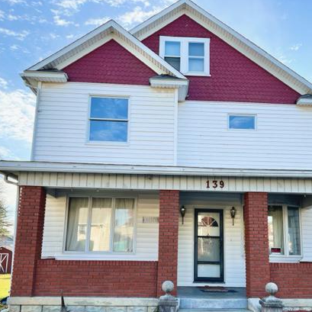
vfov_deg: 45.9
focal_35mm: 36
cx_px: 185
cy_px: 180
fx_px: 367
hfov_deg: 45.8
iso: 50
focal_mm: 5.7
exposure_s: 1/1575
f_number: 1.5
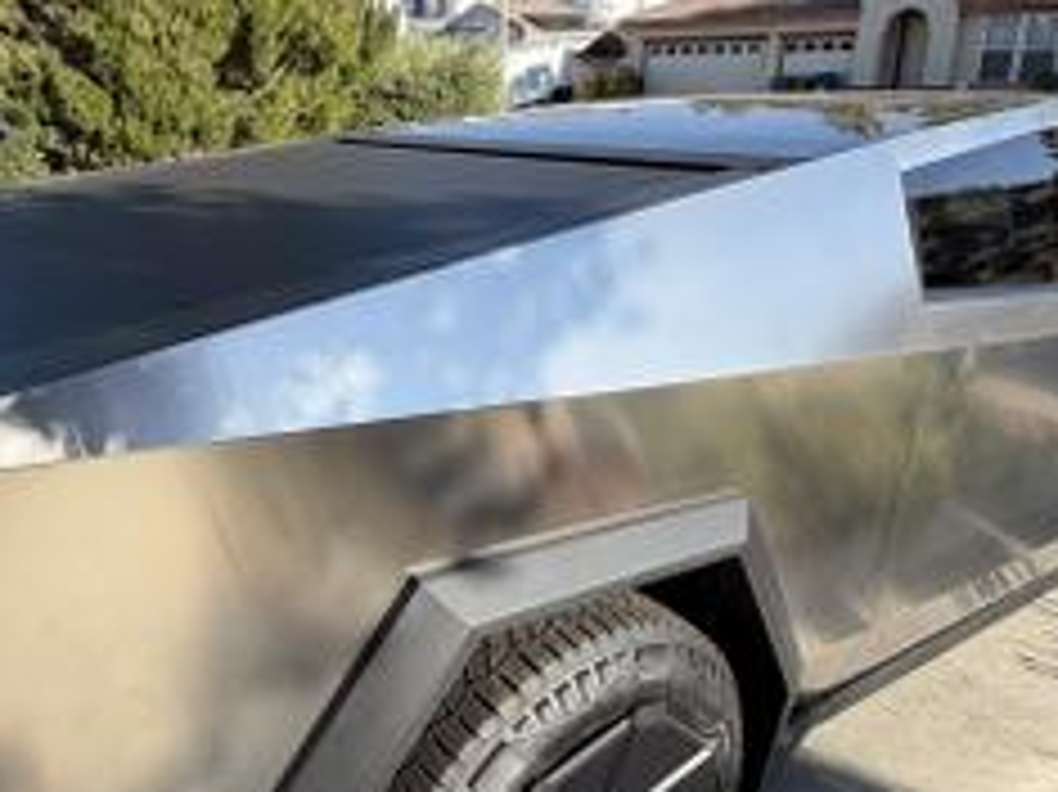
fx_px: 916
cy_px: 414
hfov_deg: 59.4
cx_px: 410
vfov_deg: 46.7
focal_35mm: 30
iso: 40
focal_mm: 2.22
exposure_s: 1/770
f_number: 2.2
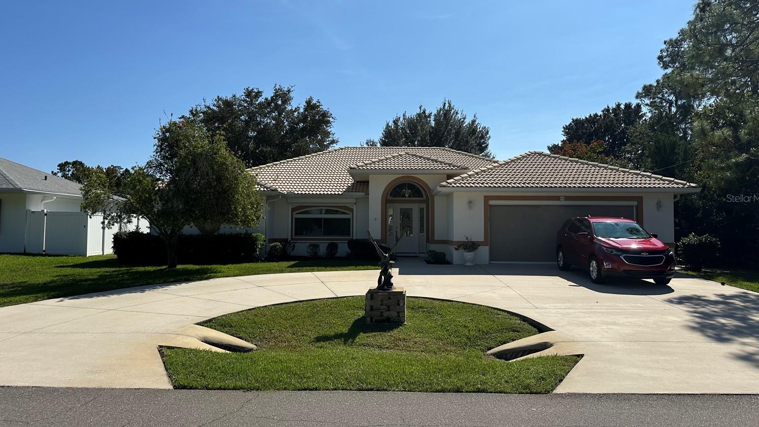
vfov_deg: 42.9
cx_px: 381
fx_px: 543
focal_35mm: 27
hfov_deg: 69.8
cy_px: 198
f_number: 1.78
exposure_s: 1/8929
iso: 80
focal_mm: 6.86
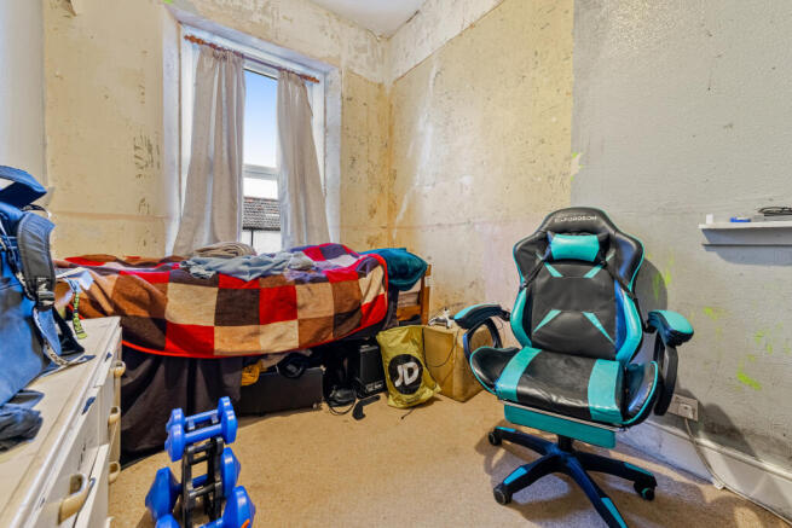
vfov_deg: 81.2
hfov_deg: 104.2
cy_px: 264
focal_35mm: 14
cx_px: 396
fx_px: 308
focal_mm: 14
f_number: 7.1
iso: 320
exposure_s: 1/60
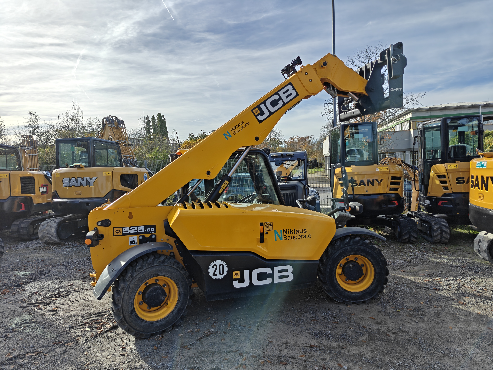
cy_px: 185
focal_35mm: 23
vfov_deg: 58.9
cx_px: 246
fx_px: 328
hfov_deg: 73.9
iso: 50
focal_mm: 6.06
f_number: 1.6
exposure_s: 1/1214
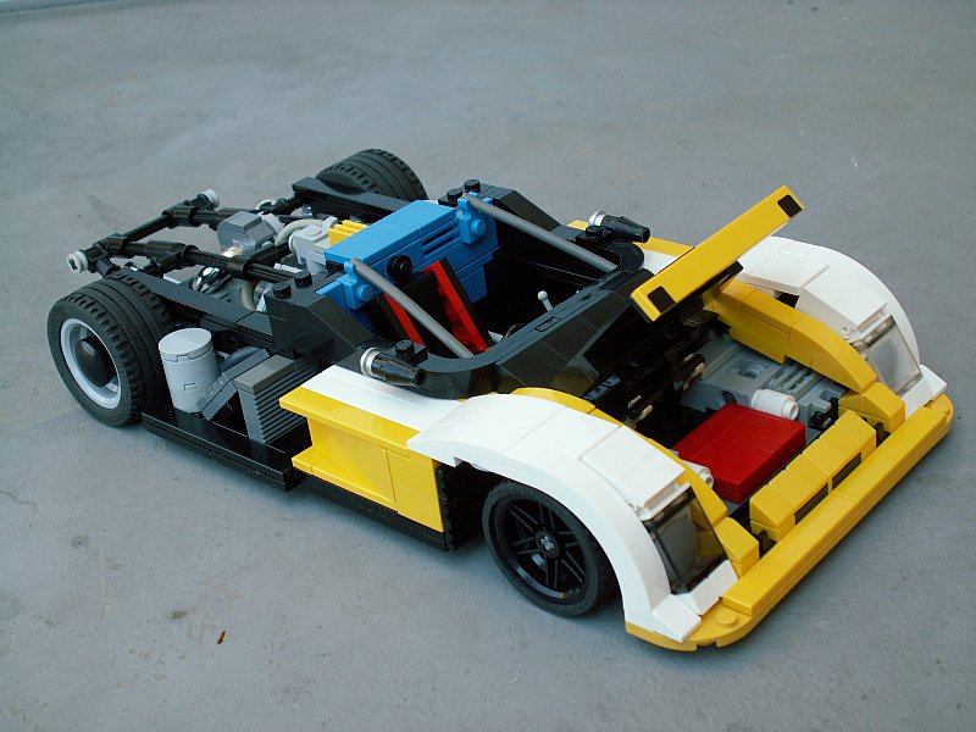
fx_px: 1438
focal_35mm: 51
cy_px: 366
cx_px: 488
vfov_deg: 28.6
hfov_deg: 37.5
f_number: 3.2
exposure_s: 1/100
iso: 50
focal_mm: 8.52
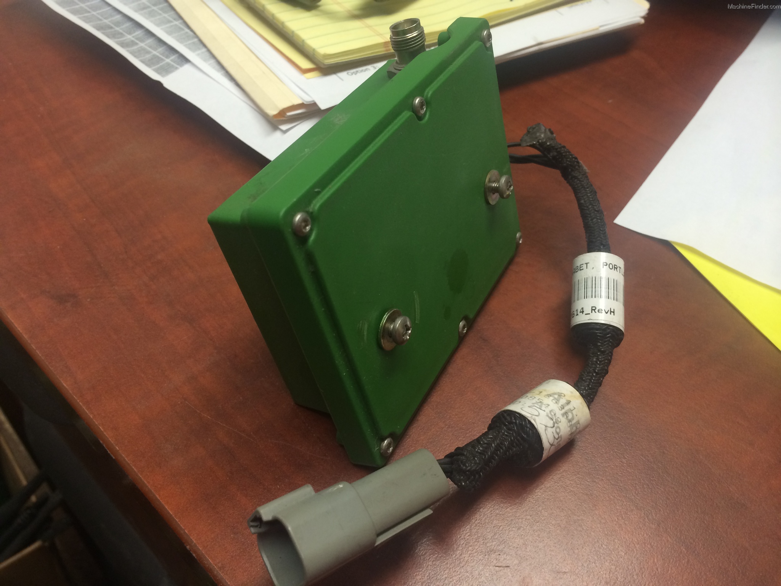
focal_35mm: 30
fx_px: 677
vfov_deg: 46.8
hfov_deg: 60.0
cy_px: 293
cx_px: 390
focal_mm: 4.12
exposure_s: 1/30
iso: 100
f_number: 2.2
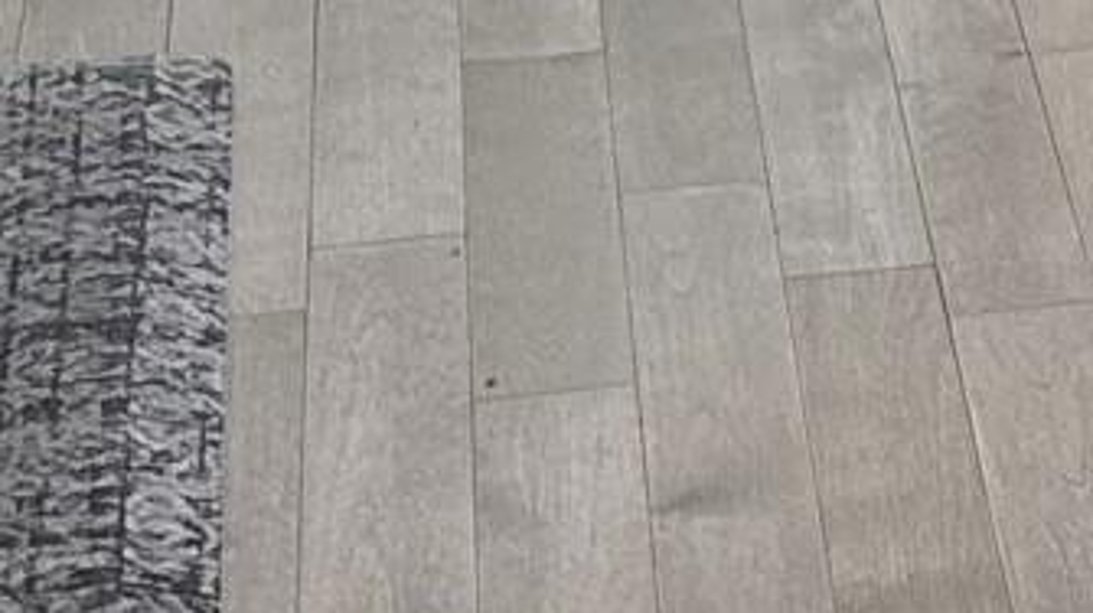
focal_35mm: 160
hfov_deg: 11.6
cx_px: 2398
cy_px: -1409
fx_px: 4635
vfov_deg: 6.7
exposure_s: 1/120
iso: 160
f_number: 1.78
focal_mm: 6.76
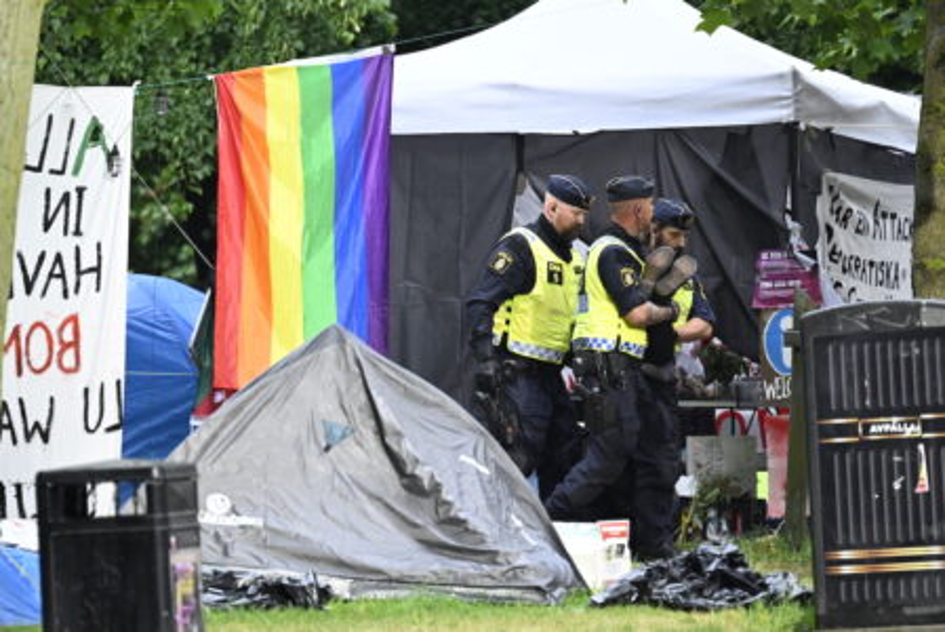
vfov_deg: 3.4
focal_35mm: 400
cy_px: 316
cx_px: 472
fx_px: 10506
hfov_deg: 5.2
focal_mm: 400
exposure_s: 1/500
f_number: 5.6
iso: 1800
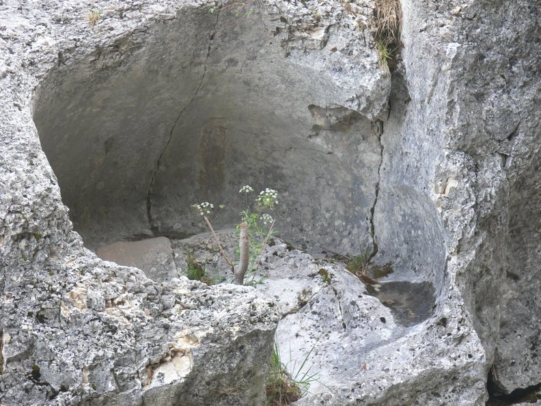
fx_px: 2891
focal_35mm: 185
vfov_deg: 8.0
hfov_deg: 10.7
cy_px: 203
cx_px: 270
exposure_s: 1/30
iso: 100
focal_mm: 39
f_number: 3.6
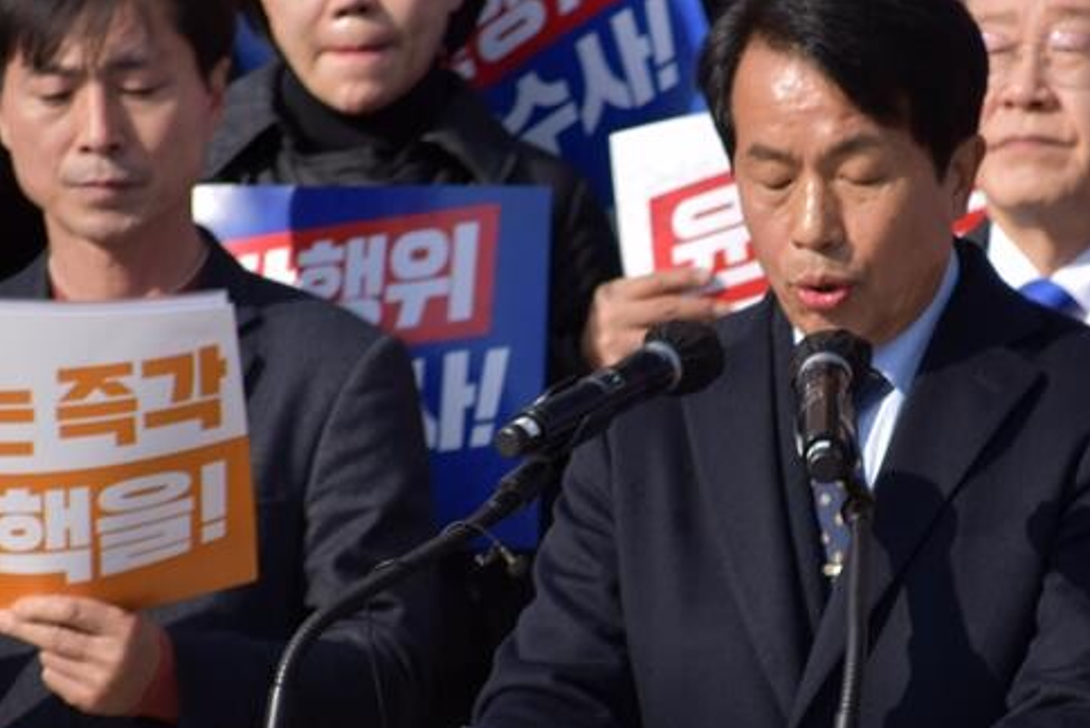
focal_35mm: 633
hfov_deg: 3.3
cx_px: 717
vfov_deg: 2.2
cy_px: 442
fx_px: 19177
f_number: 6.3
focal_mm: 200
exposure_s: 1/640
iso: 100
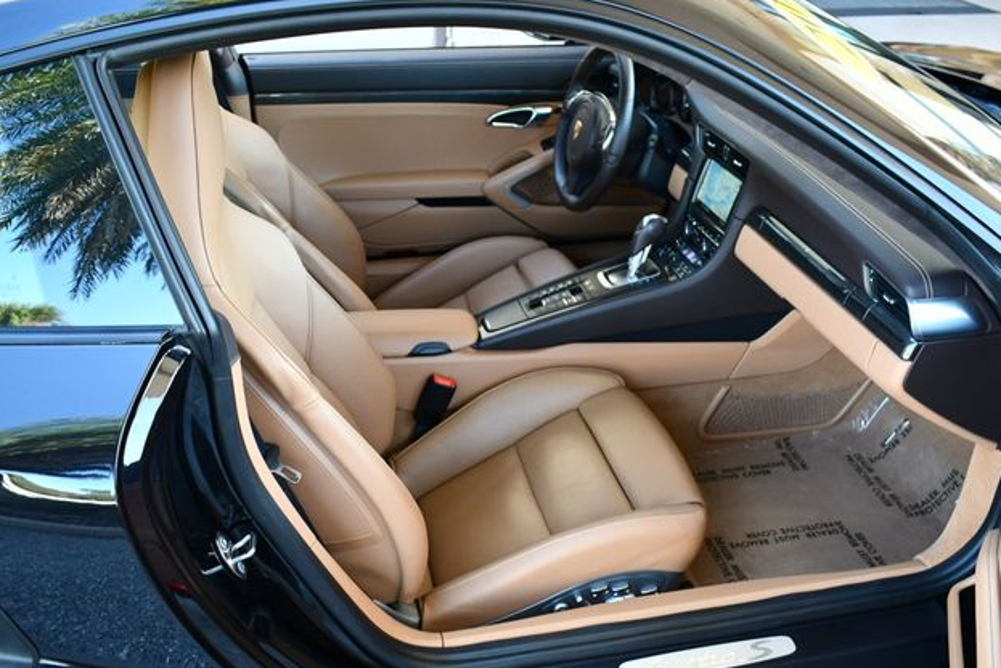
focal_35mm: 37
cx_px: 498
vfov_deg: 36.0
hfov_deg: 51.9
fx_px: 1029
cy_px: 331
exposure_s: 1/200
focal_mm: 18
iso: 800
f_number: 3.5
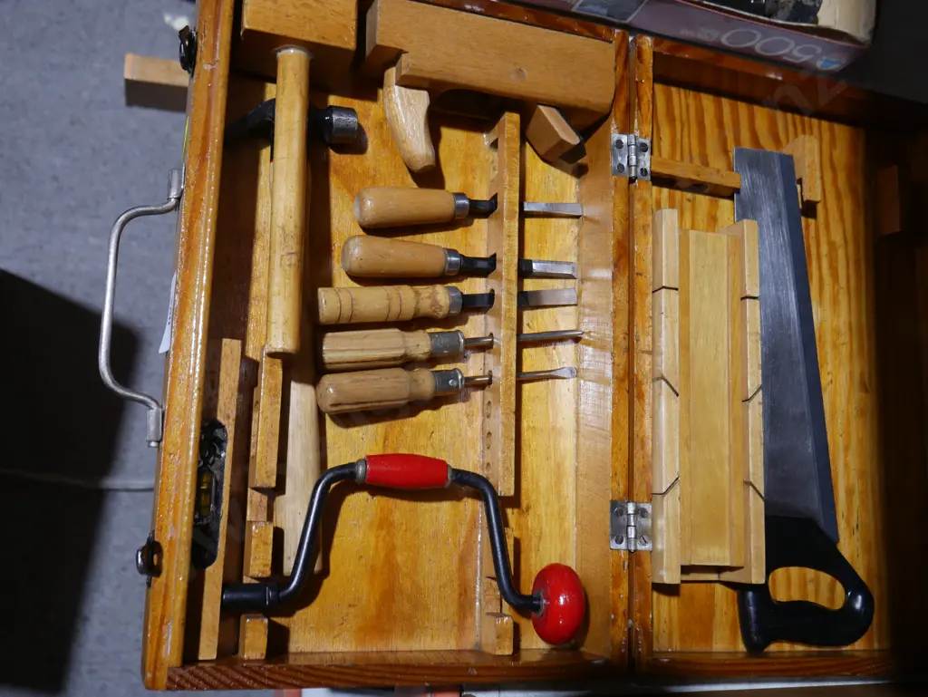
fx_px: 966
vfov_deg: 39.7
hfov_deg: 51.3
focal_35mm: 36
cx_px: 464
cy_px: 348
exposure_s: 1/60
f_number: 4
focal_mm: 18
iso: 400
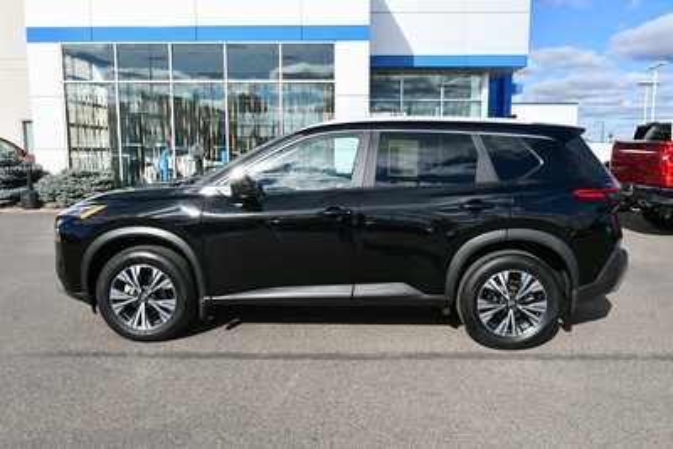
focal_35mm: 30
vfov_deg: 43.6
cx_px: 336
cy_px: 224
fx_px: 561
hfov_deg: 61.9
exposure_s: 1/320
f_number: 9
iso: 100
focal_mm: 20
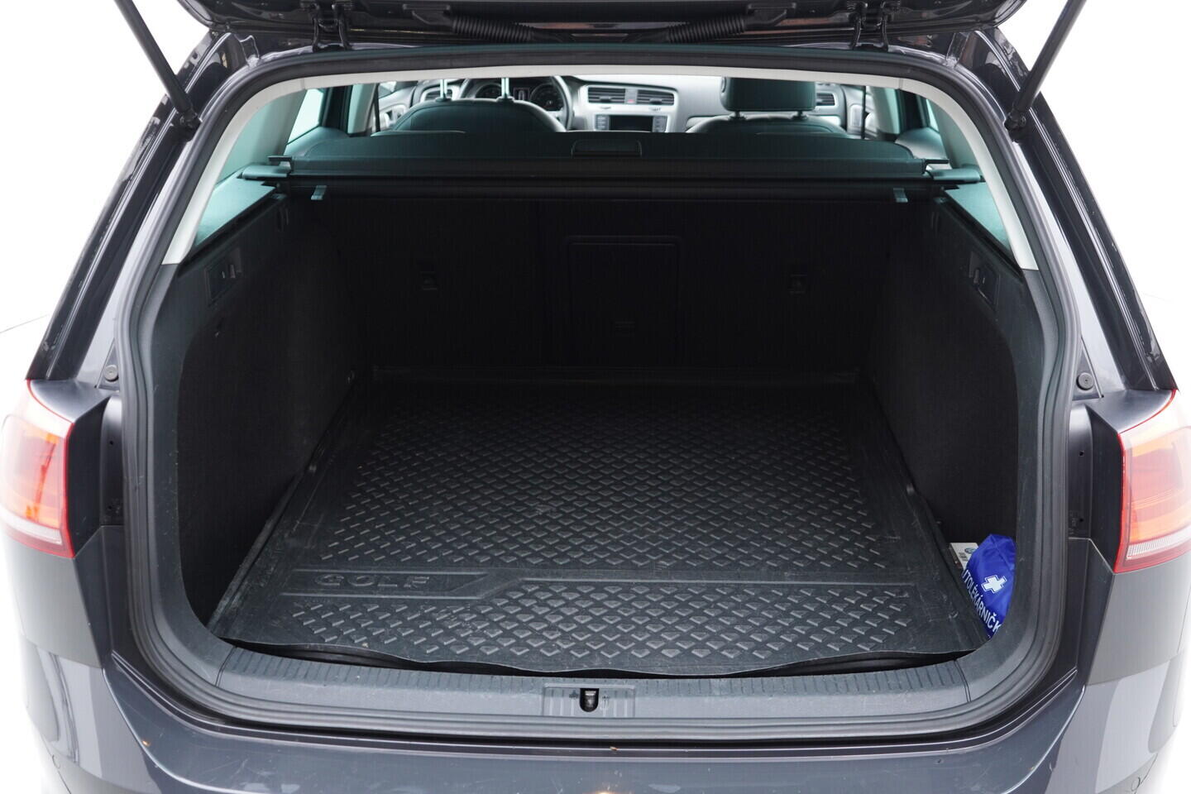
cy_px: 397
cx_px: 596
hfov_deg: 53.1
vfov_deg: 36.9
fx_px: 1191
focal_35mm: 36
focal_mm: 24
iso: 400
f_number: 2.8
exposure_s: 1/40
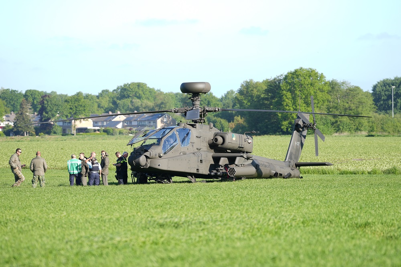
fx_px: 2216
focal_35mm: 199
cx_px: 200
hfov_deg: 10.3
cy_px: 134
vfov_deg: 6.9
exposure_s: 1/640
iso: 80
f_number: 2.8
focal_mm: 132.8
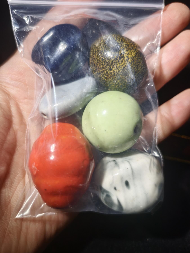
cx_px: 95
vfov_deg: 73.9
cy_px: 126
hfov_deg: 58.9
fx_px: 168
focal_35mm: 23
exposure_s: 1/170
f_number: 1.57
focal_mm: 5.6
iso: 71
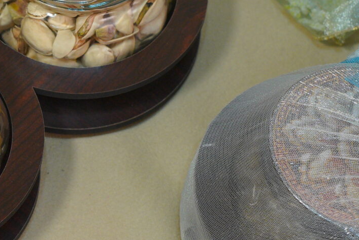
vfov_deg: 7.6
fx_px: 1806
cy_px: 48
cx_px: -151
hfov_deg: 11.0
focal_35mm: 181
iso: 1600
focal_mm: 50
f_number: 5
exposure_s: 1/250
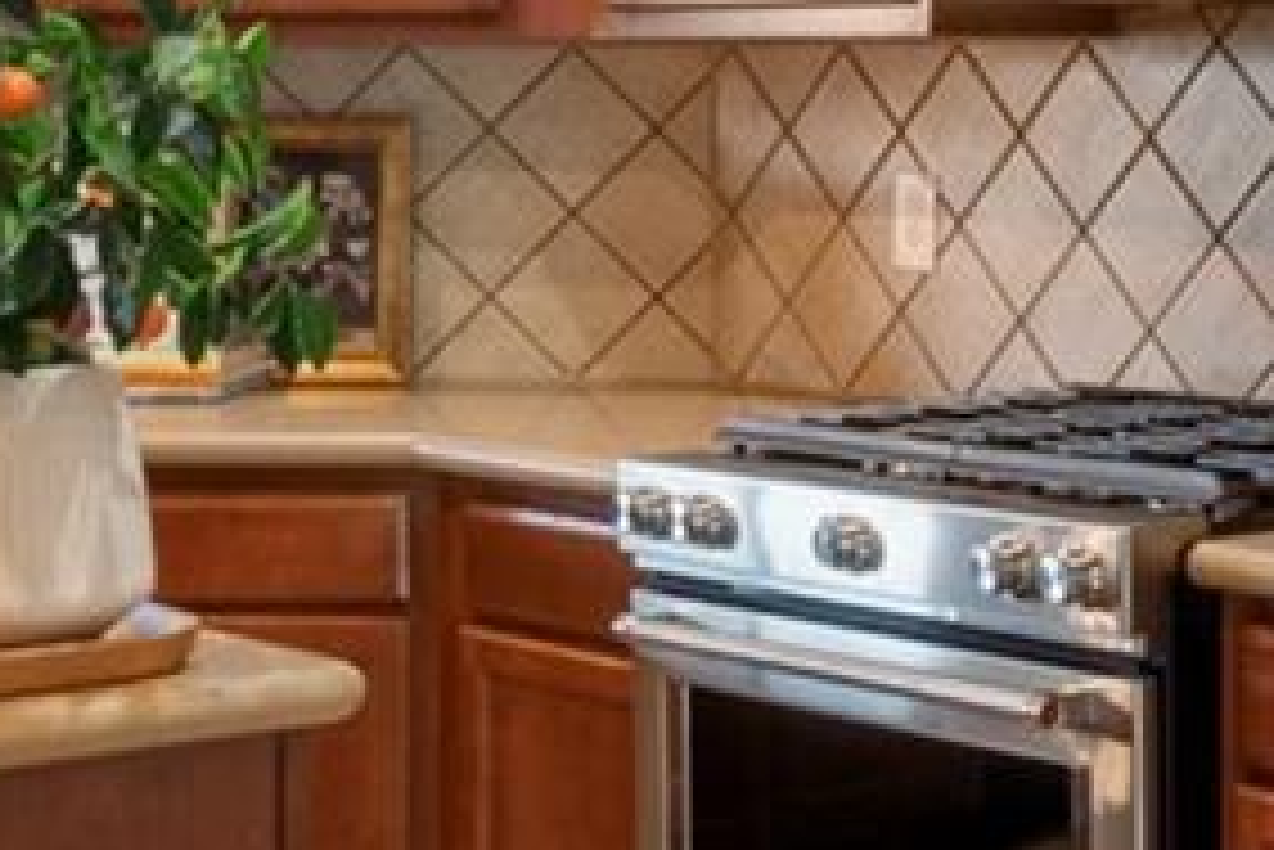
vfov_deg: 14.3
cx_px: 1130
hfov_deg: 21.2
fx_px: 3328
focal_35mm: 94
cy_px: -34
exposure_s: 8
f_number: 9
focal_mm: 13
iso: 250
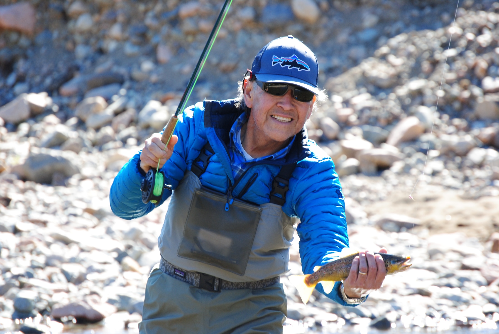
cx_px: 250
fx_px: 4164
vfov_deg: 4.6
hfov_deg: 6.9
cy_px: 167
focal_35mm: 300
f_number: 9
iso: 200
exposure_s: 1/125
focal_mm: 200
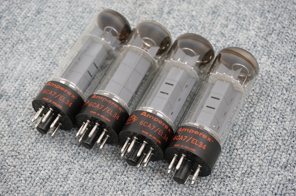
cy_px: 98
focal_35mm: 68
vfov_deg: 20.1
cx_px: 148
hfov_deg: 29.9
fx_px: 554
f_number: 6.3
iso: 400
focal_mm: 45
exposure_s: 1/20
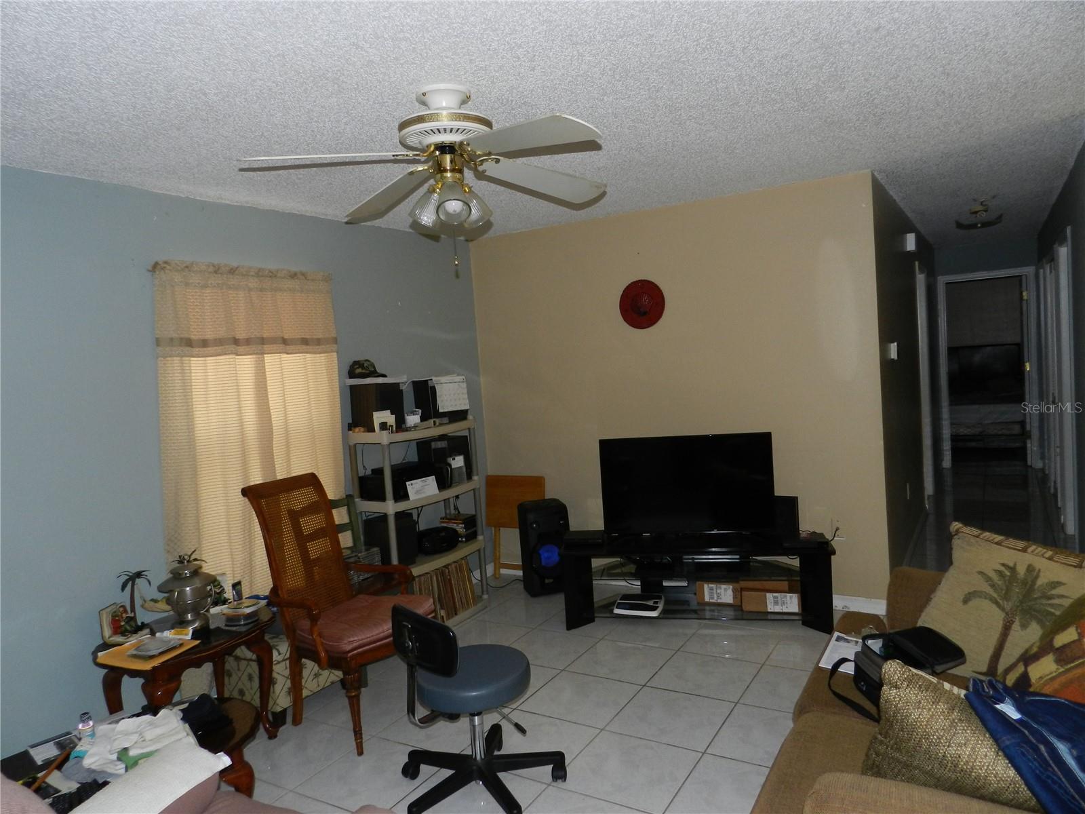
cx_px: 542
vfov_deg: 58.9
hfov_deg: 73.9
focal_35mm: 23
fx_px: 721
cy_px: 407
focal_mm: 4
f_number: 3.4
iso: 200
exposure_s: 1/30
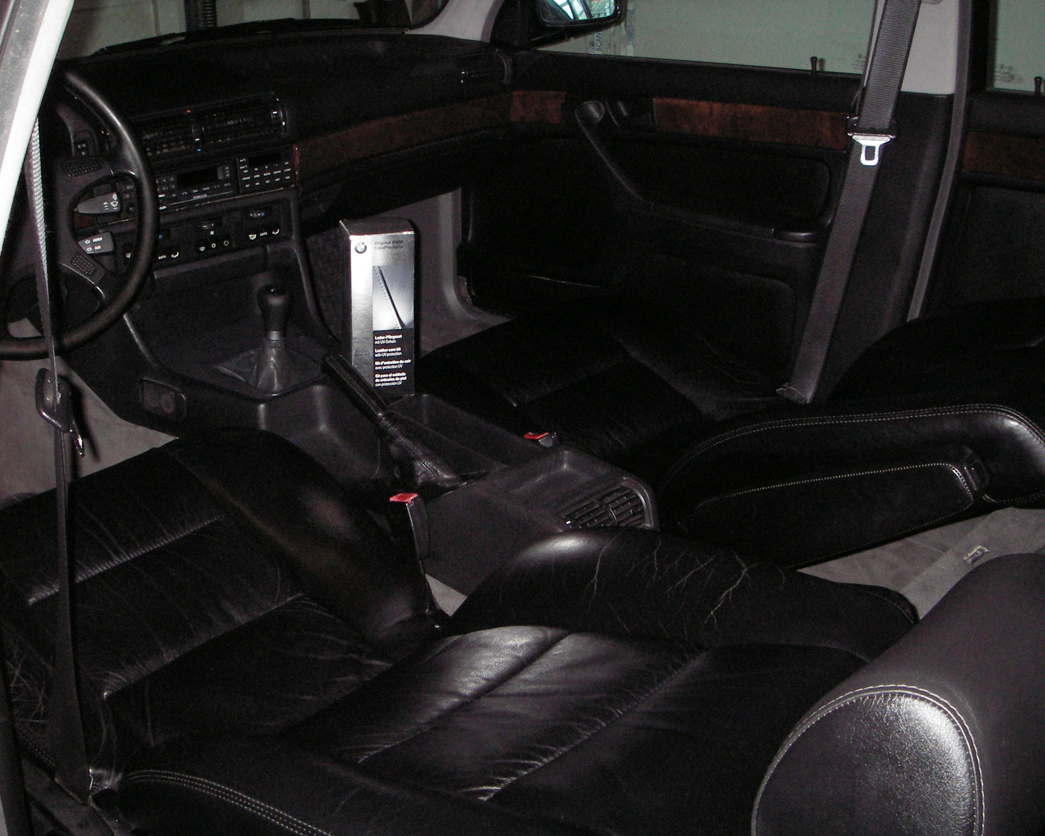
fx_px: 1237
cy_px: 420
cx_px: 536
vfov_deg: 37.3
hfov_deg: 45.8
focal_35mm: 40
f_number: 3.3
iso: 200
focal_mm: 6.3
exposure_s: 1/30
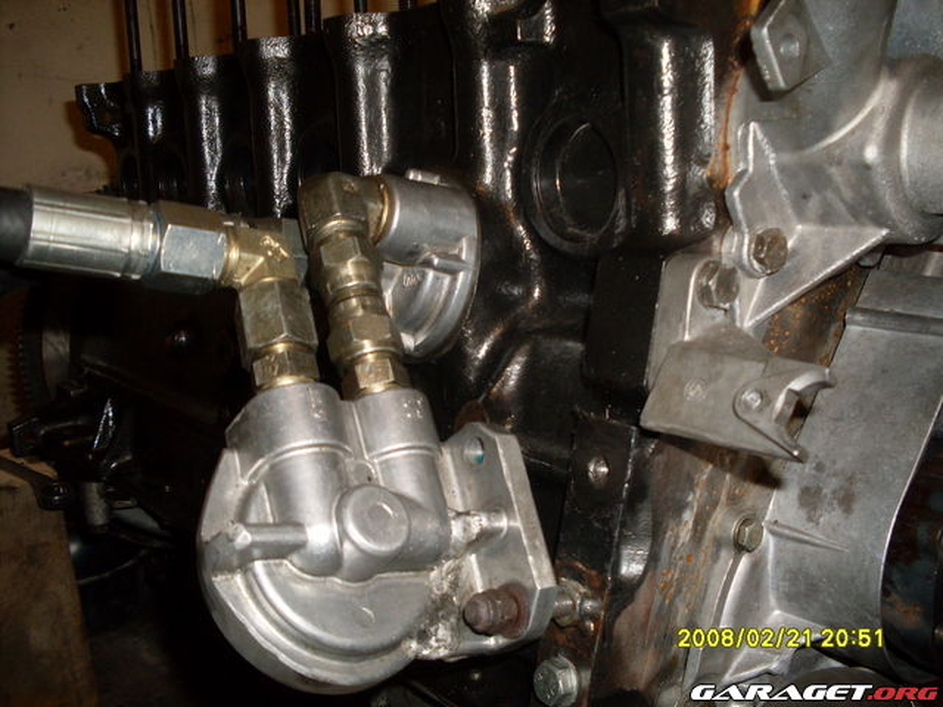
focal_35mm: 38
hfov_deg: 49.0
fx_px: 1035
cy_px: 354
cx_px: 472
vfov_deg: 37.7
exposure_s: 1/45
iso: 100
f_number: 2.8
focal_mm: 6.3
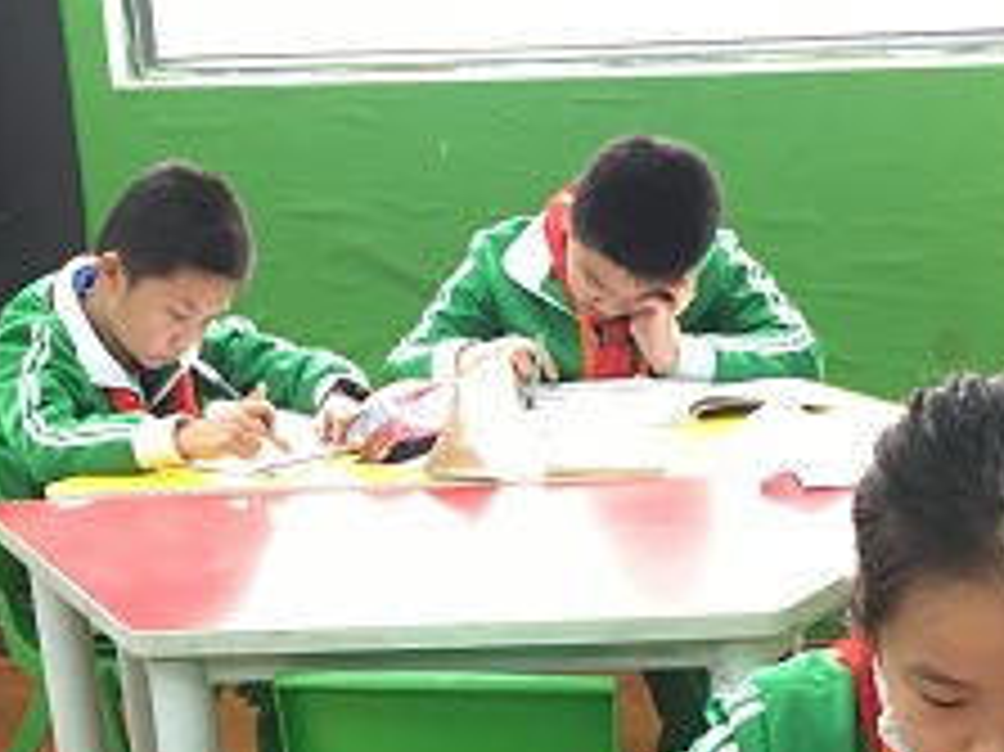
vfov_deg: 18.2
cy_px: 824
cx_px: 545
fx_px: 2261
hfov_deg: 25.0
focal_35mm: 78
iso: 100
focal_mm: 4.15
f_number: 2.2
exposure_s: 1/33
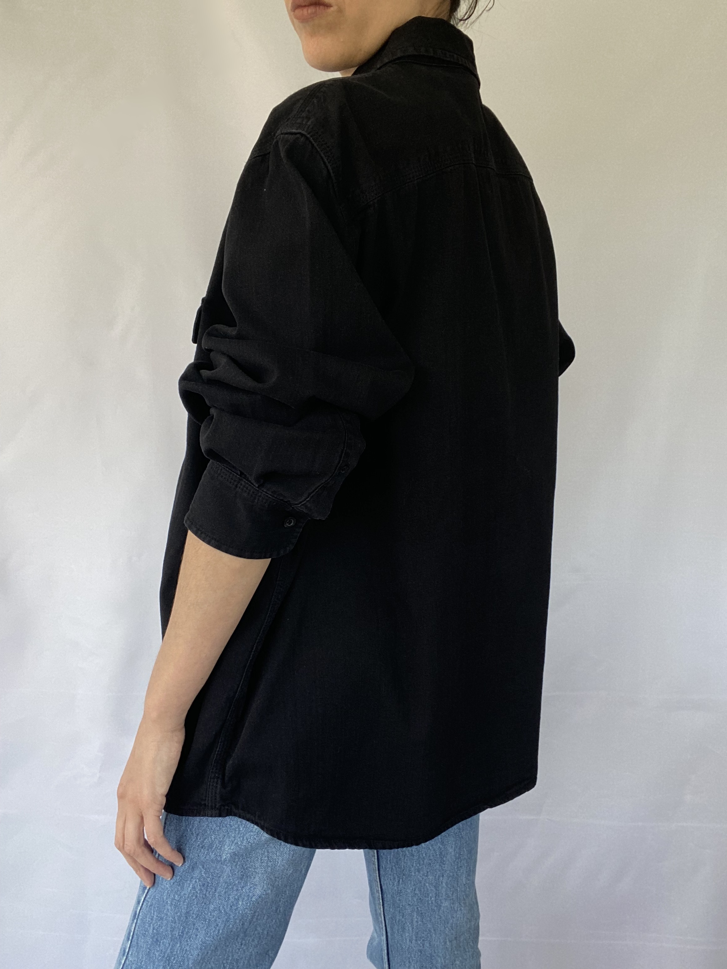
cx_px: 364
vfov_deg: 60.0
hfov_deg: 46.8
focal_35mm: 30
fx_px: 840
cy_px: 484
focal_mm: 2.71
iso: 100
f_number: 2.2
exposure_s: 1/82
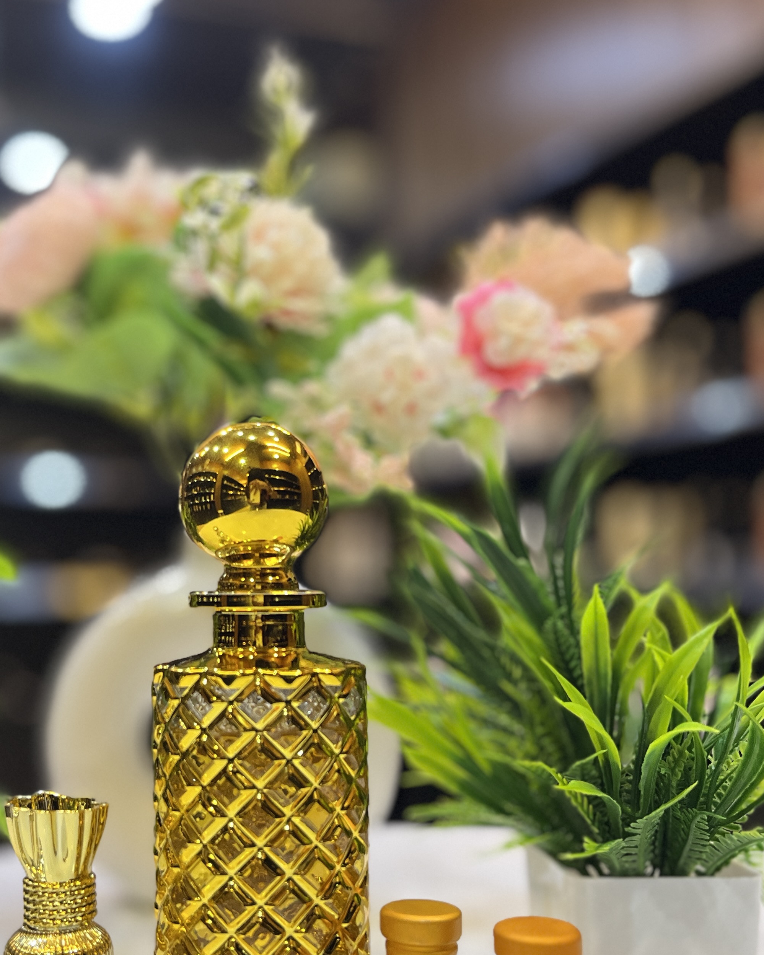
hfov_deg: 36.0
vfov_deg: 44.7
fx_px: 1159
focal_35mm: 41
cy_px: 516
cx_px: 229
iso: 160
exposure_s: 1/50
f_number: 1.6
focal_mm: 5.1
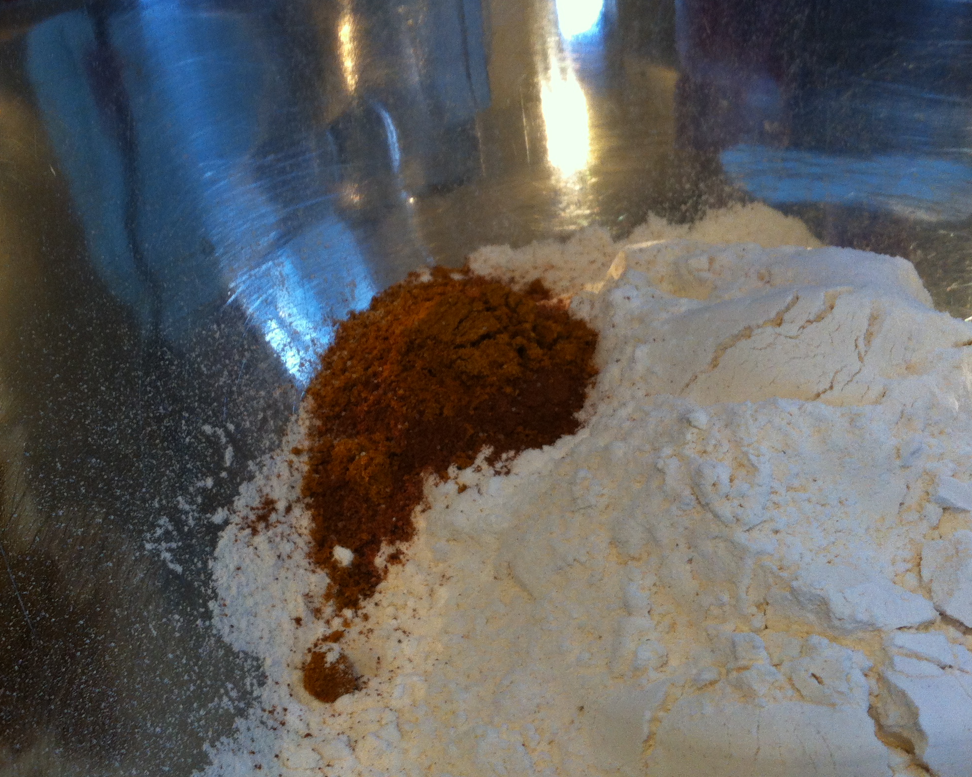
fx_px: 1295
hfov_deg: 41.1
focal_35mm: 45
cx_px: 446
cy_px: 357
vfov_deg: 33.4
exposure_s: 1/15
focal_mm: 3.85
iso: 125
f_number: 2.8
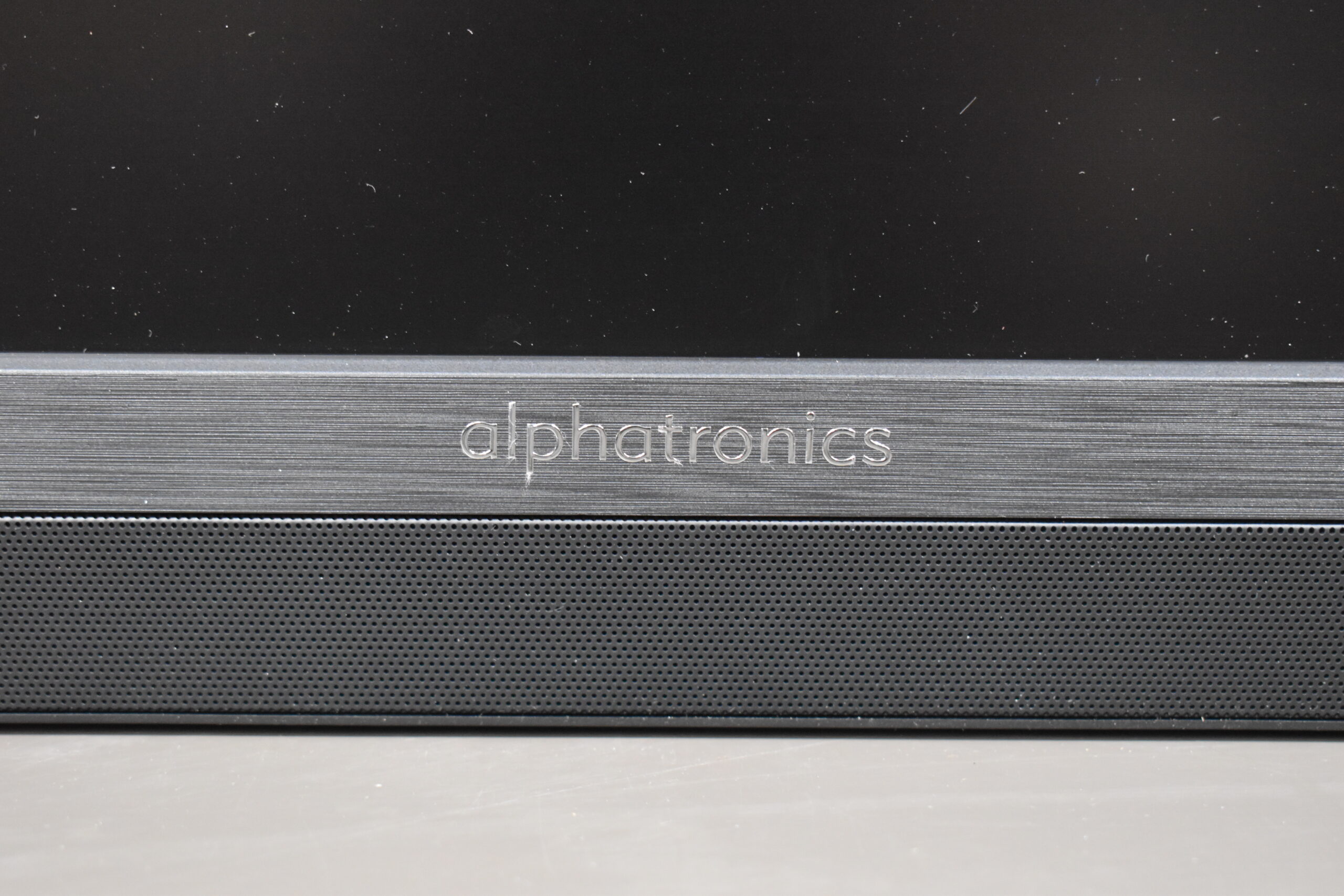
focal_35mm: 68
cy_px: 448
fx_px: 2520
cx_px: 672
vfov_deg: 20.2
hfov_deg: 29.9
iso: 3200
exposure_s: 1/60
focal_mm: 45
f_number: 5
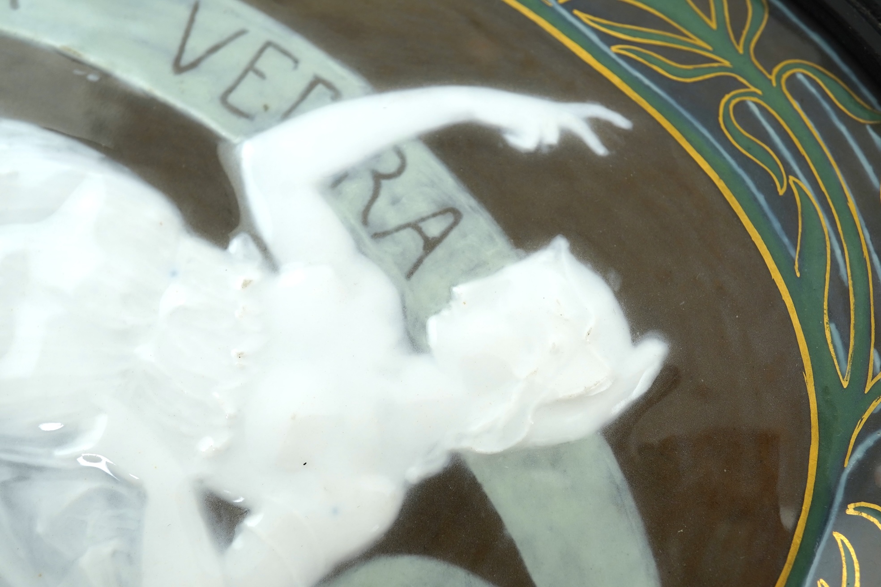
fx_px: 1101
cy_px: 294
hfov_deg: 43.6
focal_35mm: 45
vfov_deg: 29.9
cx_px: 440
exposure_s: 1/50
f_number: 10
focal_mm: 30
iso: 400
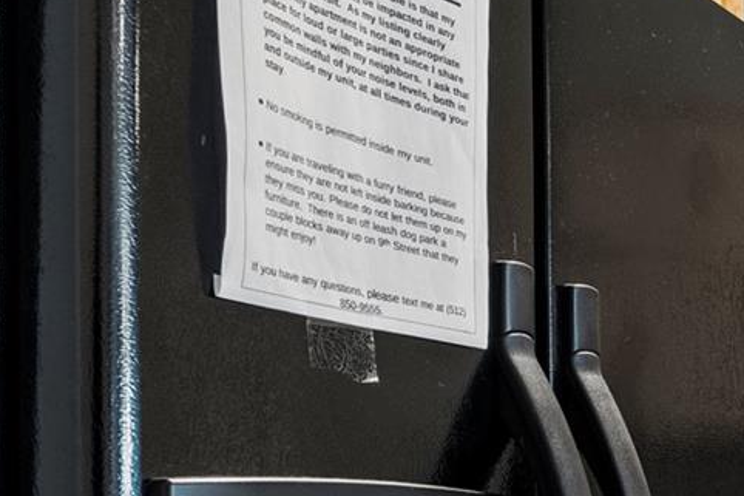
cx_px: 1550
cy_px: 563
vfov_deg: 19.1
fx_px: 1405
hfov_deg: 18.0
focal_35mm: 68
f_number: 8
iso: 200
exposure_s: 2
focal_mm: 16
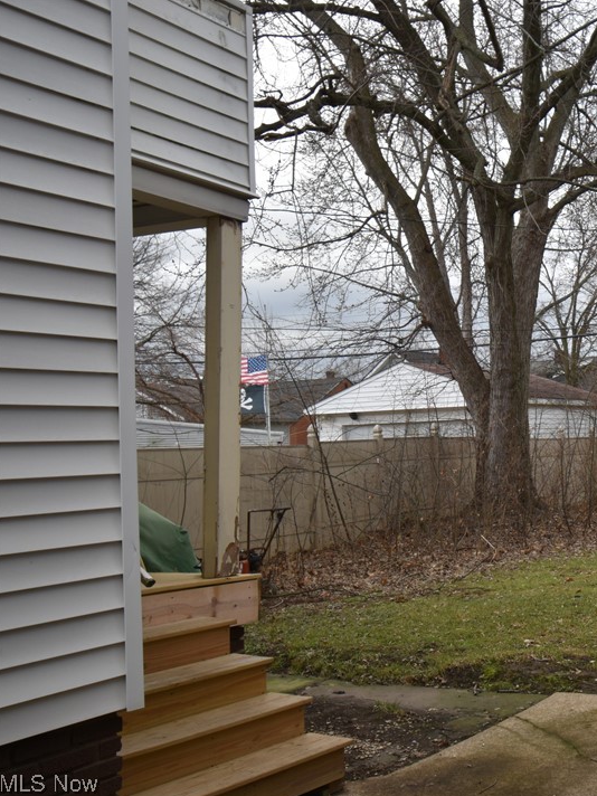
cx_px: 600
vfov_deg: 42.9
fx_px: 1012
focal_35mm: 44
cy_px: 402
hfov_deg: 30.5
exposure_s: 1/250
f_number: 6.3
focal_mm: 20
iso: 200
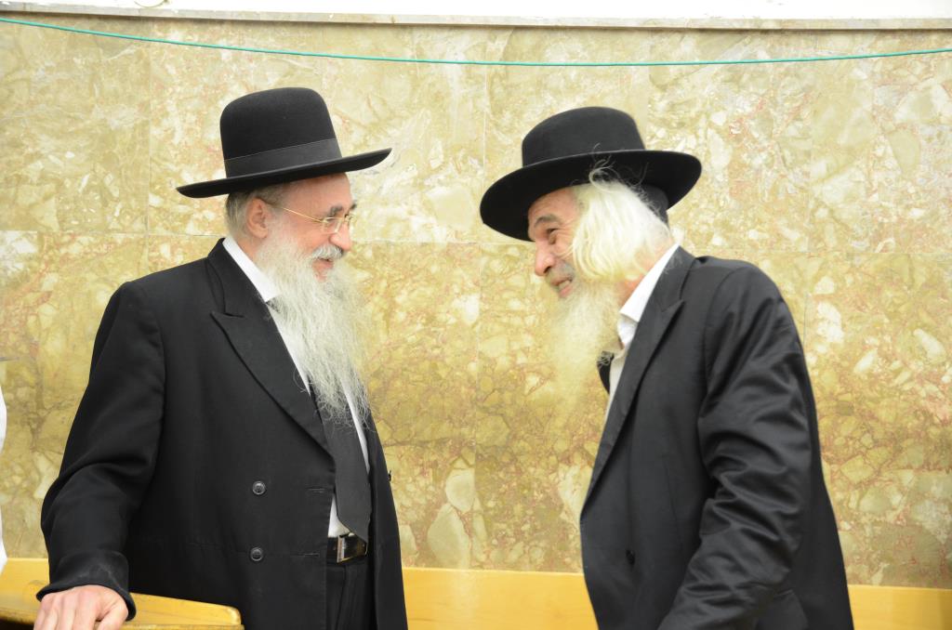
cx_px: 476
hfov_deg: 42.4
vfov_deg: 28.8
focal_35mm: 46
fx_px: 1227
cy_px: 315
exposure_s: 1/60
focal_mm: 31
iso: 1000
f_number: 5
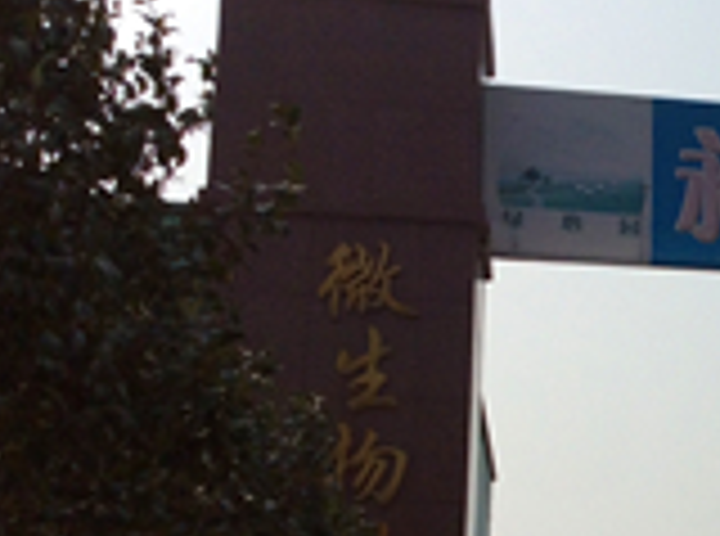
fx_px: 1659
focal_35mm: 80
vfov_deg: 18.0
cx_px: 886
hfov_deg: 22.4
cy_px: 513
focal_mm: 3.3
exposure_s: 1/4405
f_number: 2.4
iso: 32
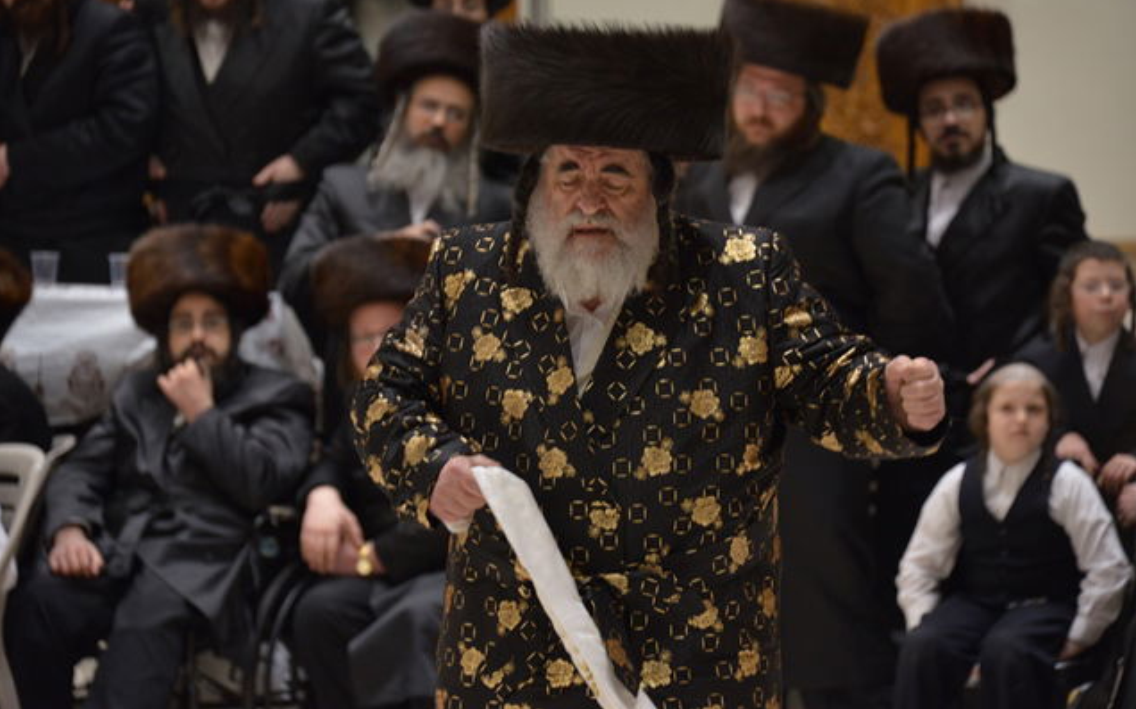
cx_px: 566
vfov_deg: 5.6
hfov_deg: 8.9
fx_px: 7304
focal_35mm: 236
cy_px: 347
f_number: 6.7
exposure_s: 1/125
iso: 2000
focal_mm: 230
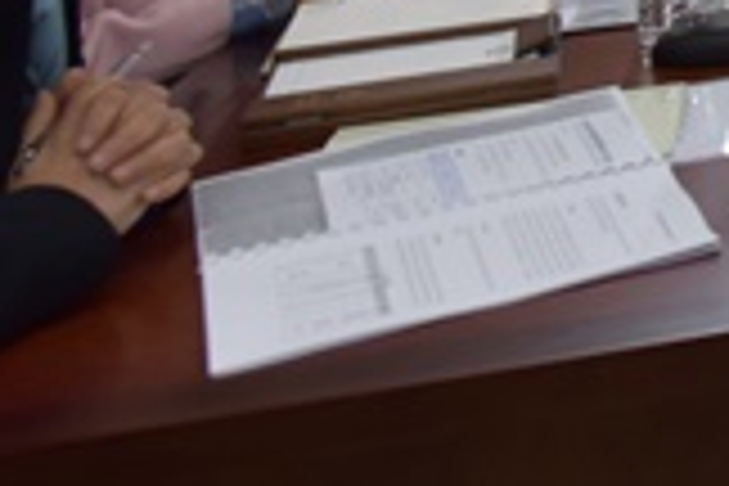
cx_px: 1940
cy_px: -565
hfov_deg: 12.9
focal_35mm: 99
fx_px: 2005
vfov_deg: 11.9
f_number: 5
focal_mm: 16
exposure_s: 1/100
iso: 500
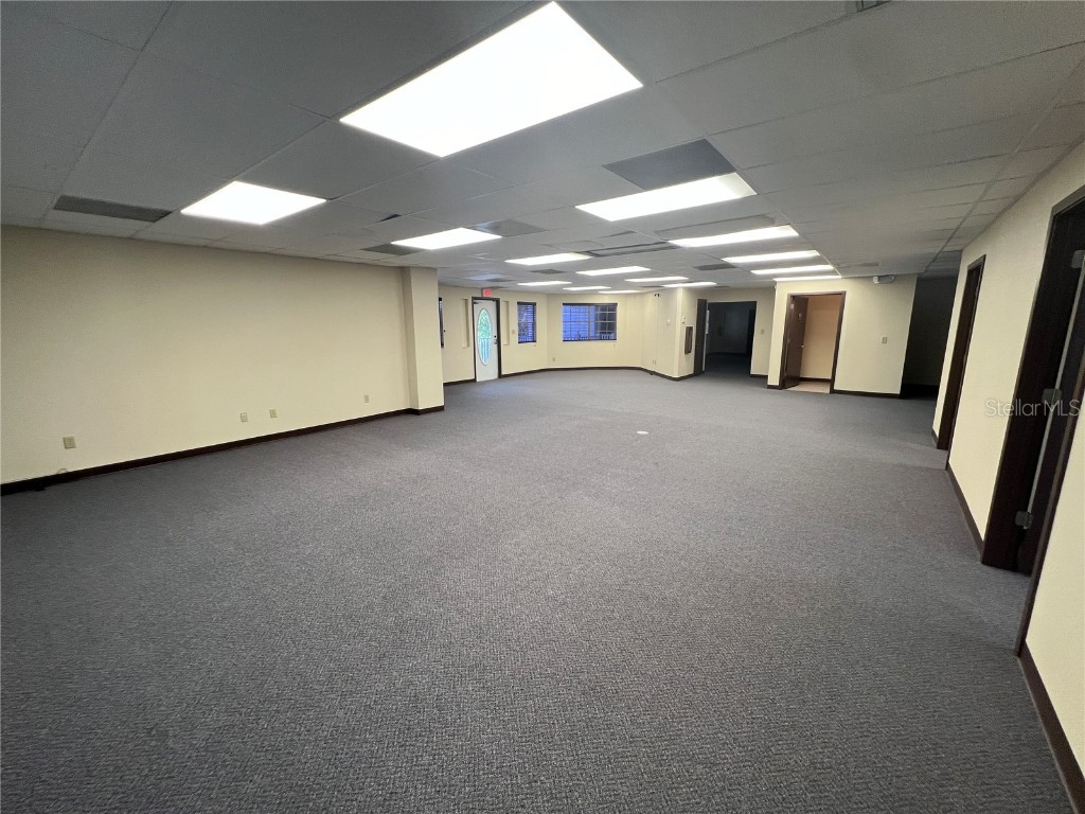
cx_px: 542
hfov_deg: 106.2
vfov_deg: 89.9
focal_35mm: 13
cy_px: 407
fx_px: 407
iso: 160
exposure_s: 1/120
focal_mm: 1.57
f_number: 1.8
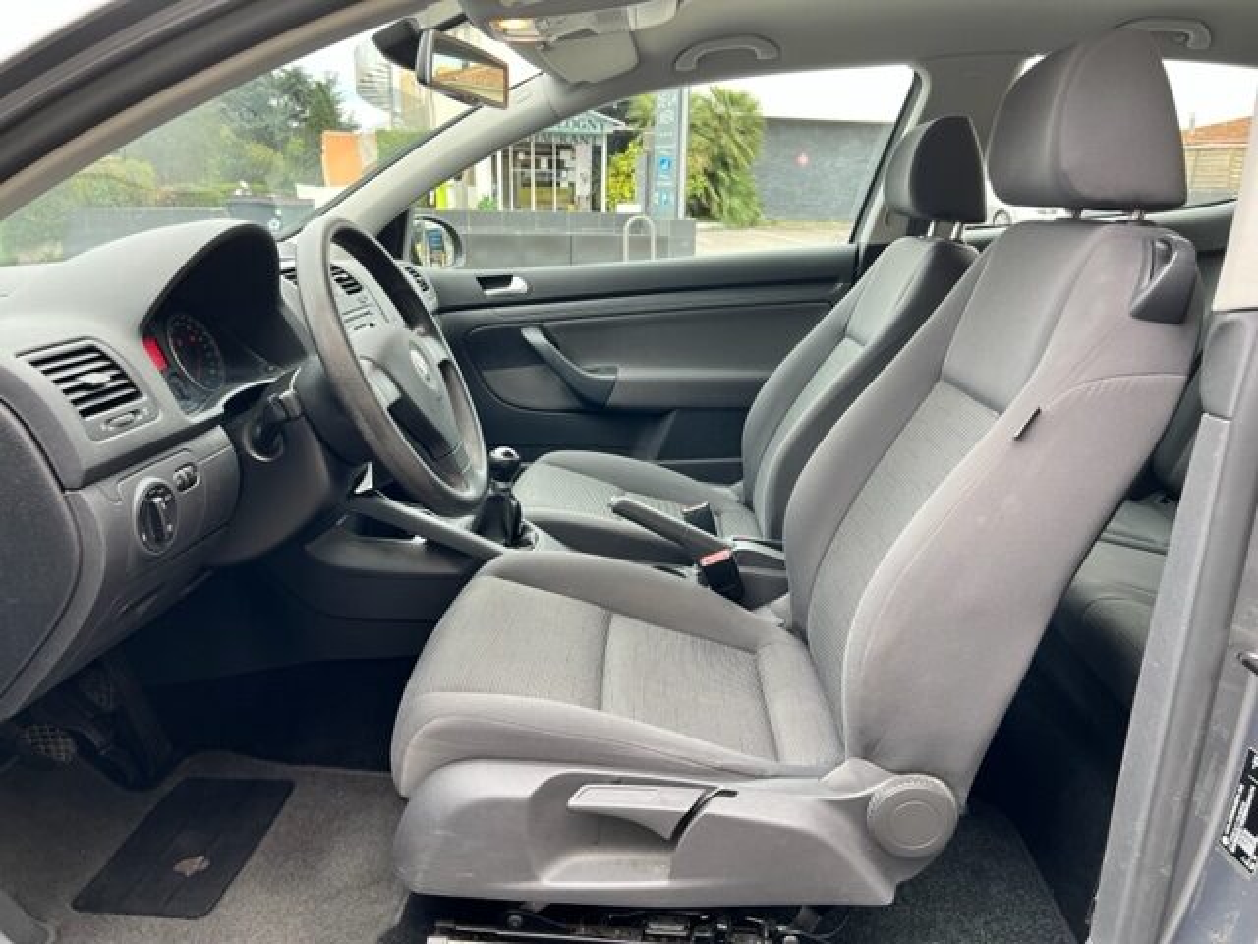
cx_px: 629
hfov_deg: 67.3
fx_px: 945
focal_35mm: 26
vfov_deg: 53.1
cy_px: 472
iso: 64
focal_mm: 5.7
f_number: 1.5
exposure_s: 1/121
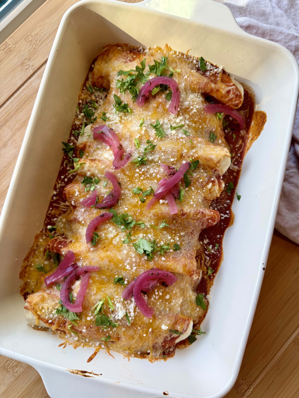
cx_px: 150
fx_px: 276
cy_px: 199
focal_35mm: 24
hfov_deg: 56.8
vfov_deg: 71.6
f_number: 1.8
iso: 64
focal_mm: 6.8
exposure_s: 1/120
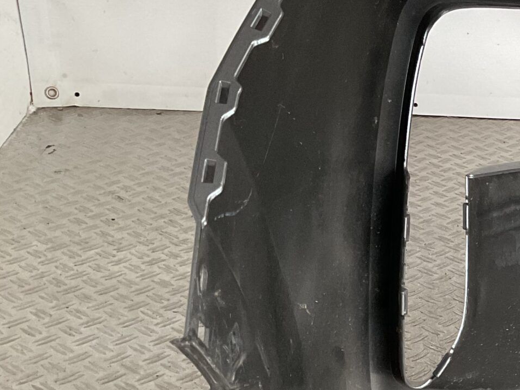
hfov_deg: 22.2
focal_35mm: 78
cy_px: 341
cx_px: 689
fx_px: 1172
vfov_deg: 18.6
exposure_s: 1/60
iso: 64
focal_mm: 3
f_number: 1.8
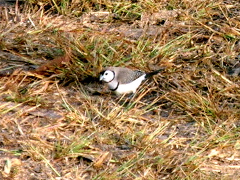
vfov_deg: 4.9
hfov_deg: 6.5
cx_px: 120
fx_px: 2101
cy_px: 90
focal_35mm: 303
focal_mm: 50
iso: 88
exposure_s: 1/126
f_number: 4.4
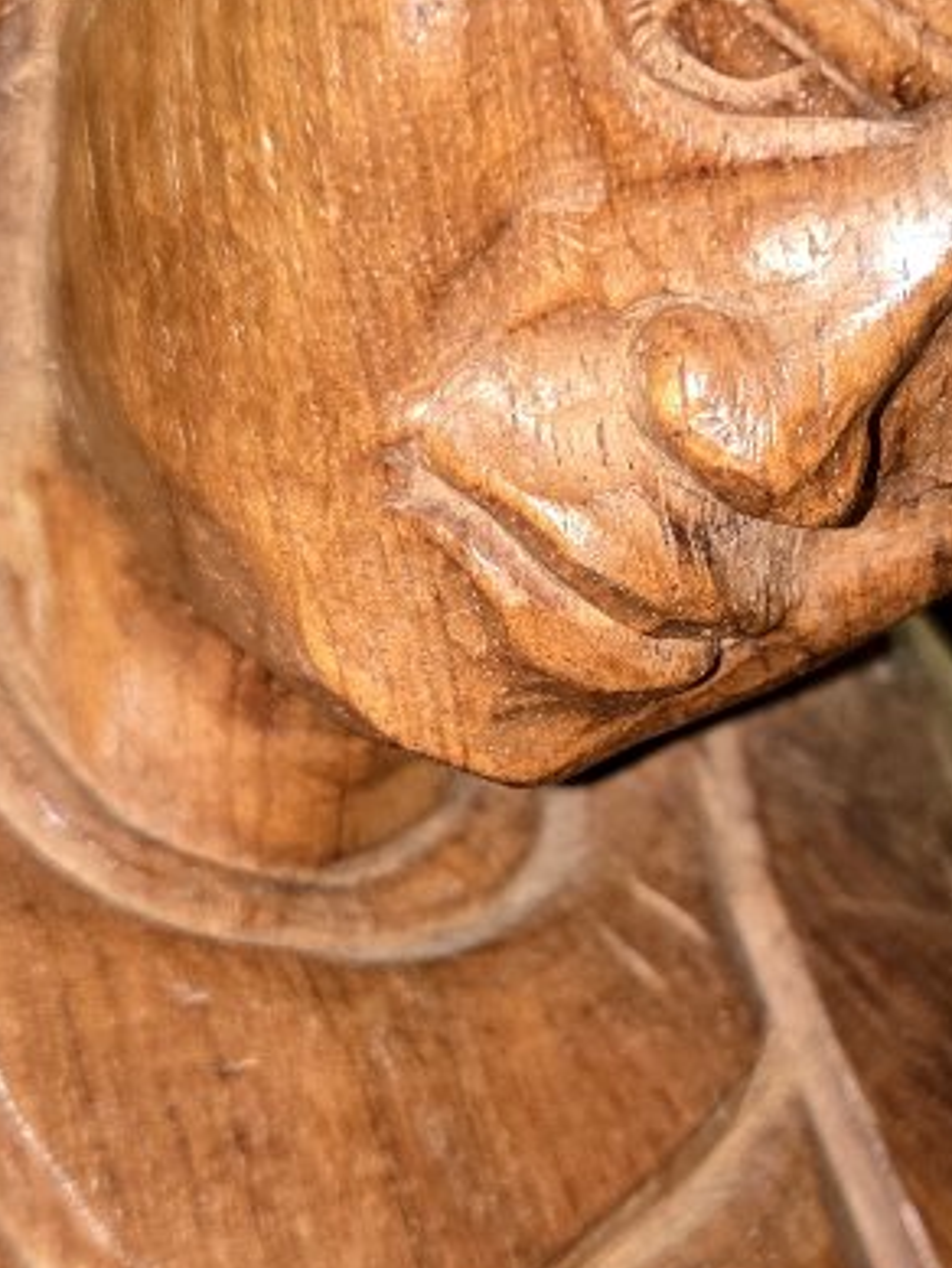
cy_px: 658
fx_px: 2602
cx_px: 773
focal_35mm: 71
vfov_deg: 27.4
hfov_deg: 20.5
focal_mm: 5.4
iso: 125
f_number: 1.8
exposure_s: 1/21.2
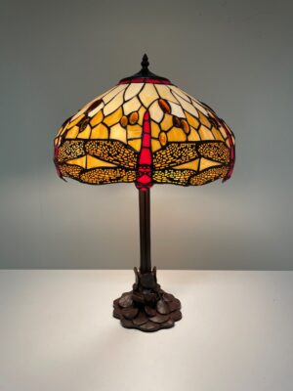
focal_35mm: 26
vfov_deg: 67.3
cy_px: 196
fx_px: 293
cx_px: 146
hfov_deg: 53.1
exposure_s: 1/100
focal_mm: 4.2
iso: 125
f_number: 1.6
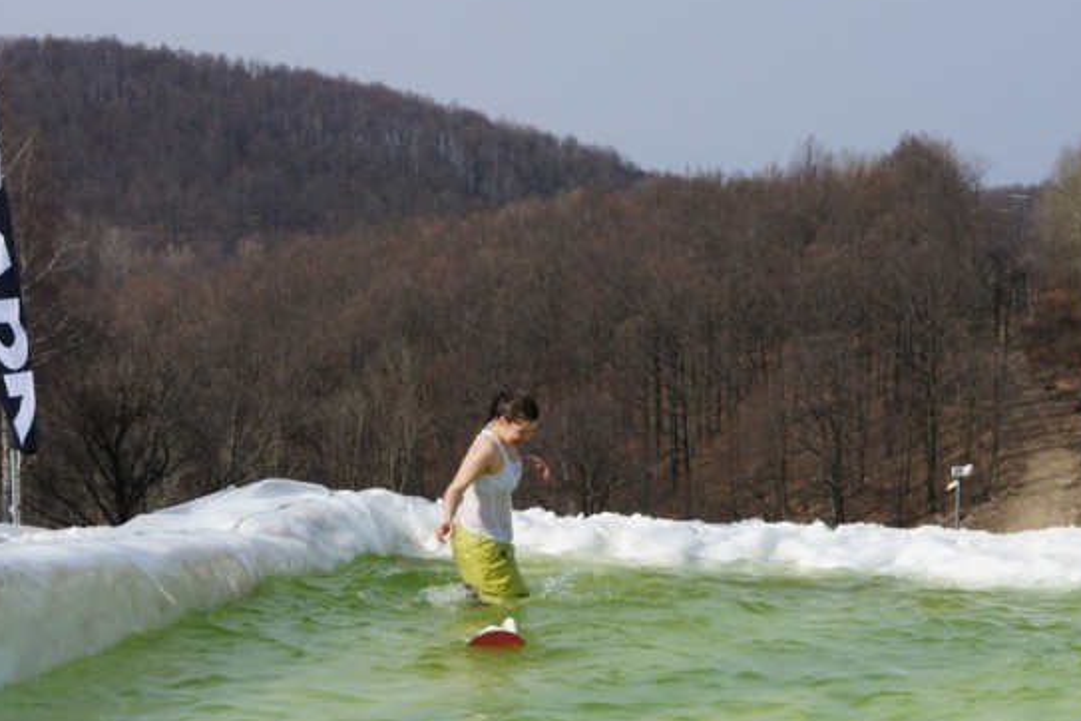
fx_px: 3183
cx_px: 593
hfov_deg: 19.3
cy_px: 501
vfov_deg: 12.9
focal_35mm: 106
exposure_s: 1/250
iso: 200
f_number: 13
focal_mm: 48
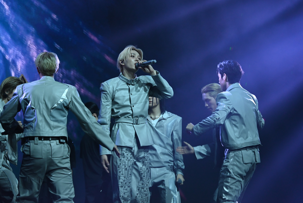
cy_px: 102
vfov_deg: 8.9
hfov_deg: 13.2
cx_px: 152
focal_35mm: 155
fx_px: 1305
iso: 3200
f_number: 7.6
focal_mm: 155
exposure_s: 1/320
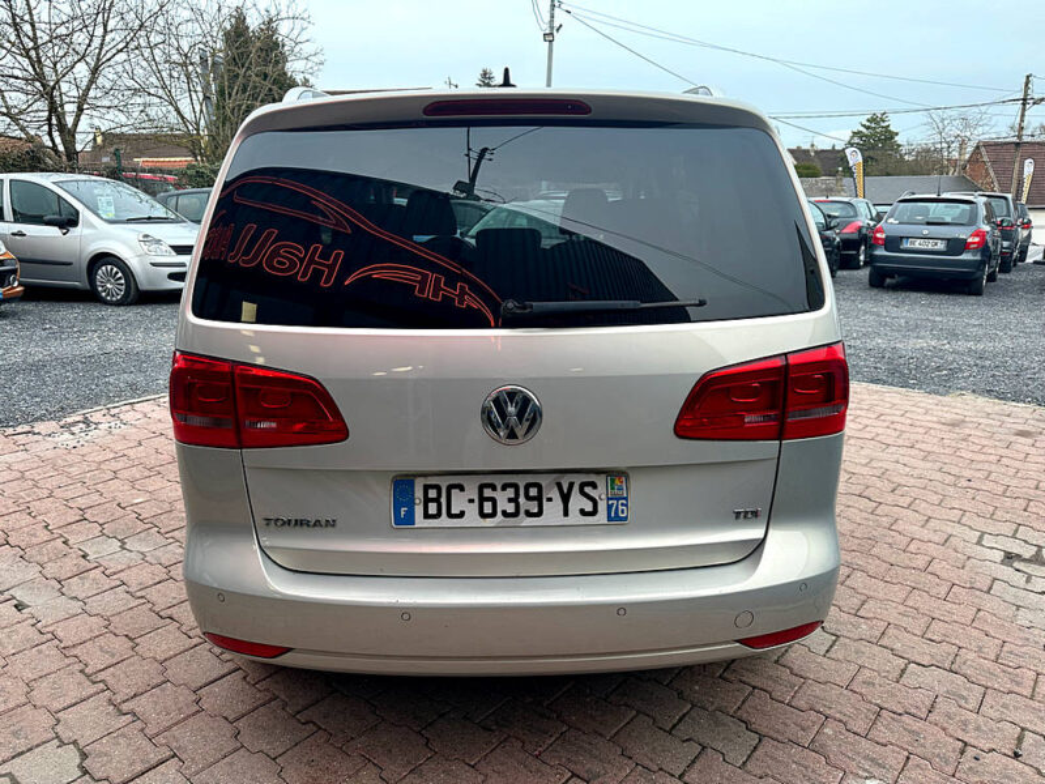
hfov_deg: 71.6
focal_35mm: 24
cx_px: 522
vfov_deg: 56.8
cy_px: 392
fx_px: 725
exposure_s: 1/150
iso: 64
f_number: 1.78
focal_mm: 6.86
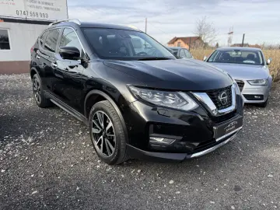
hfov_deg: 71.6
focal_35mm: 24
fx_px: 194
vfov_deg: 56.8
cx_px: 140
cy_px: 105
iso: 100
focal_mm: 6.76
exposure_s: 1/1106
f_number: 1.78
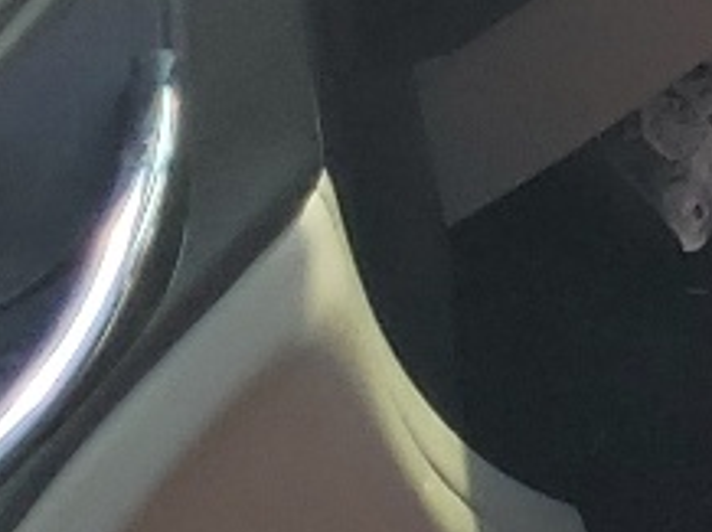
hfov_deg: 8.2
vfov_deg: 7.3
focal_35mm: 191
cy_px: -721
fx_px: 3924
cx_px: 2397
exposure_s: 1/625
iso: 50
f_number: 1.5
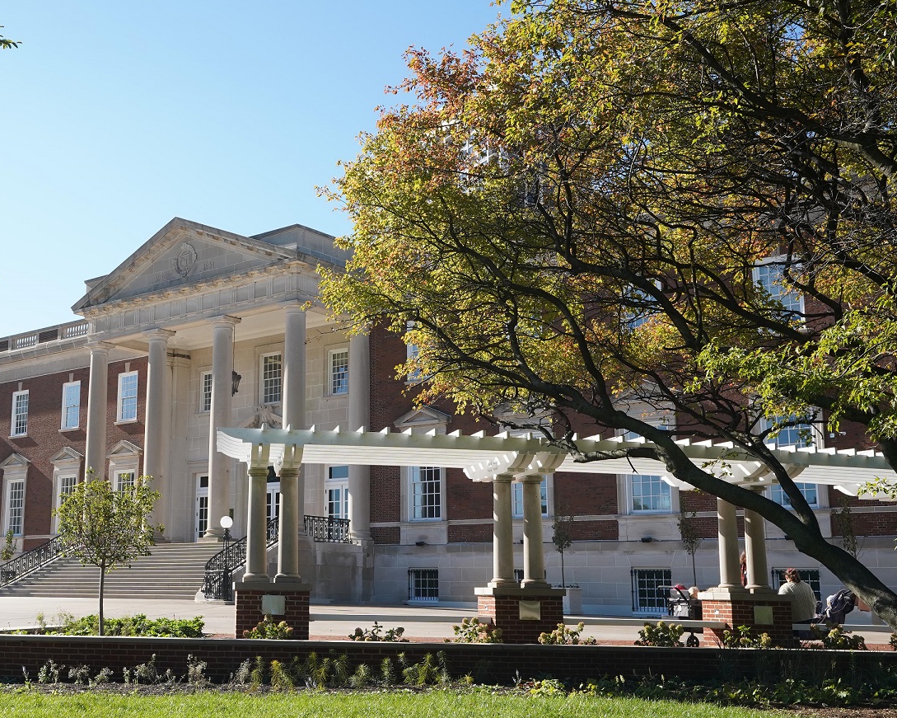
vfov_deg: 33.4
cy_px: 370
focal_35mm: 45
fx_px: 1195
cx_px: 249
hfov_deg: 40.3
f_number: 10
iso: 250
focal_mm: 29
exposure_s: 1/200
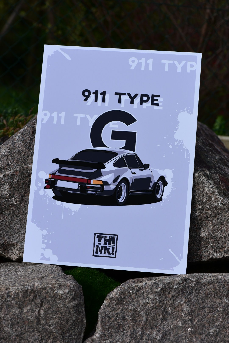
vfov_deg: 19.5
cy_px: 172
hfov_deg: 13.0
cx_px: 114
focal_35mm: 105
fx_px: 1002
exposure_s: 1/640
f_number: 6.3
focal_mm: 105
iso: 100
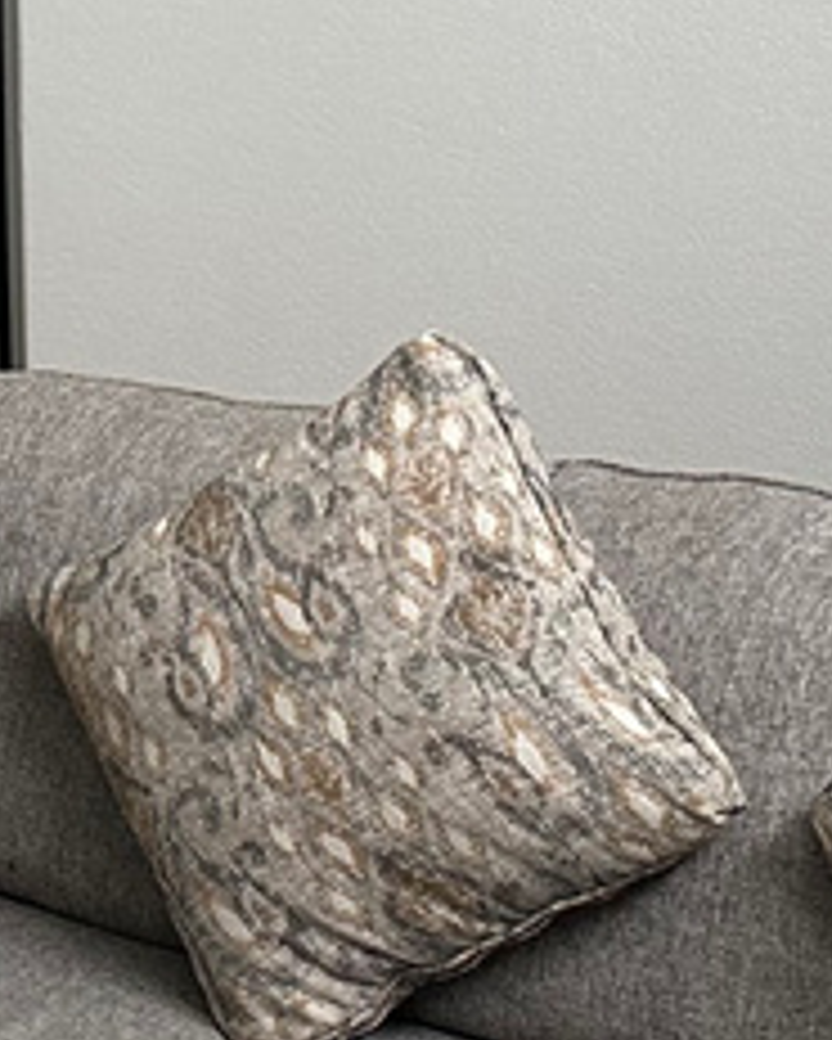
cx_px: -868
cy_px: 0
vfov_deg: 18.0
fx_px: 3199
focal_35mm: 104
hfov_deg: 12.8
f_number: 1.78
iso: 320
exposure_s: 1/60
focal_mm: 6.86
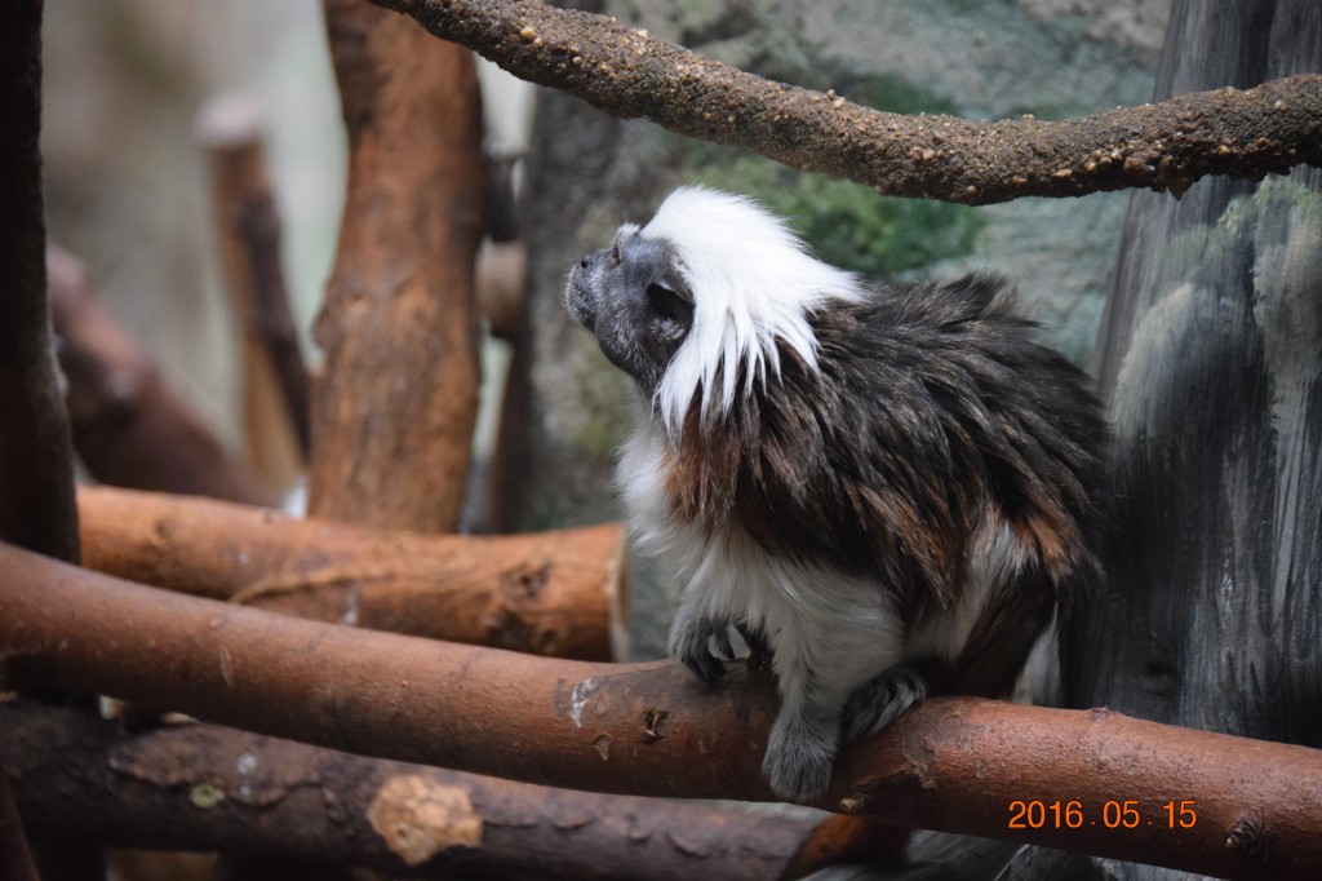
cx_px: 661
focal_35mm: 168
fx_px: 6167
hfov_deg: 12.2
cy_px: 440
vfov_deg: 8.2
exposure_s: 1/125
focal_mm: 112
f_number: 4.8
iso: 3600
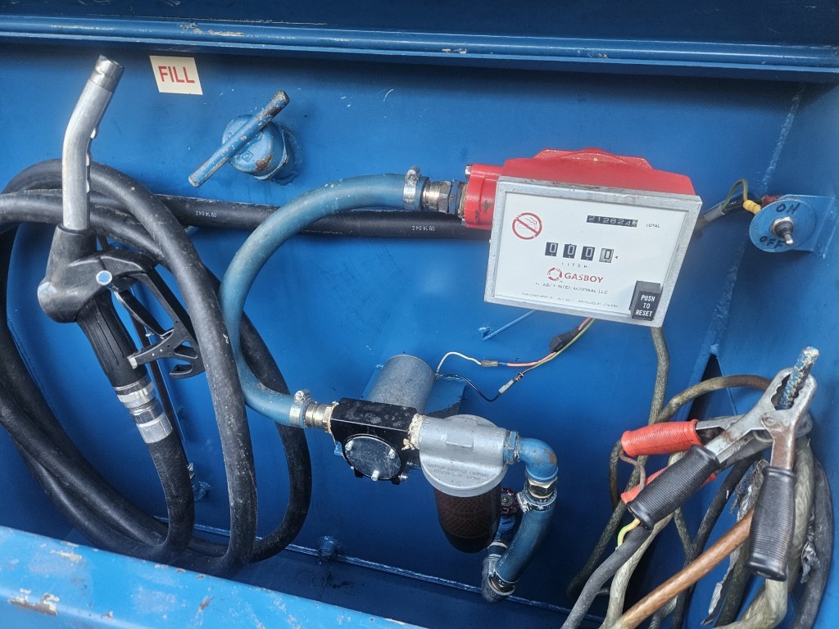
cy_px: 314
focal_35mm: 23
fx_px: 557
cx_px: 420
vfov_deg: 58.9
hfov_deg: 73.9
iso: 250
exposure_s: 1/100
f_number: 1.8
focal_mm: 5.4
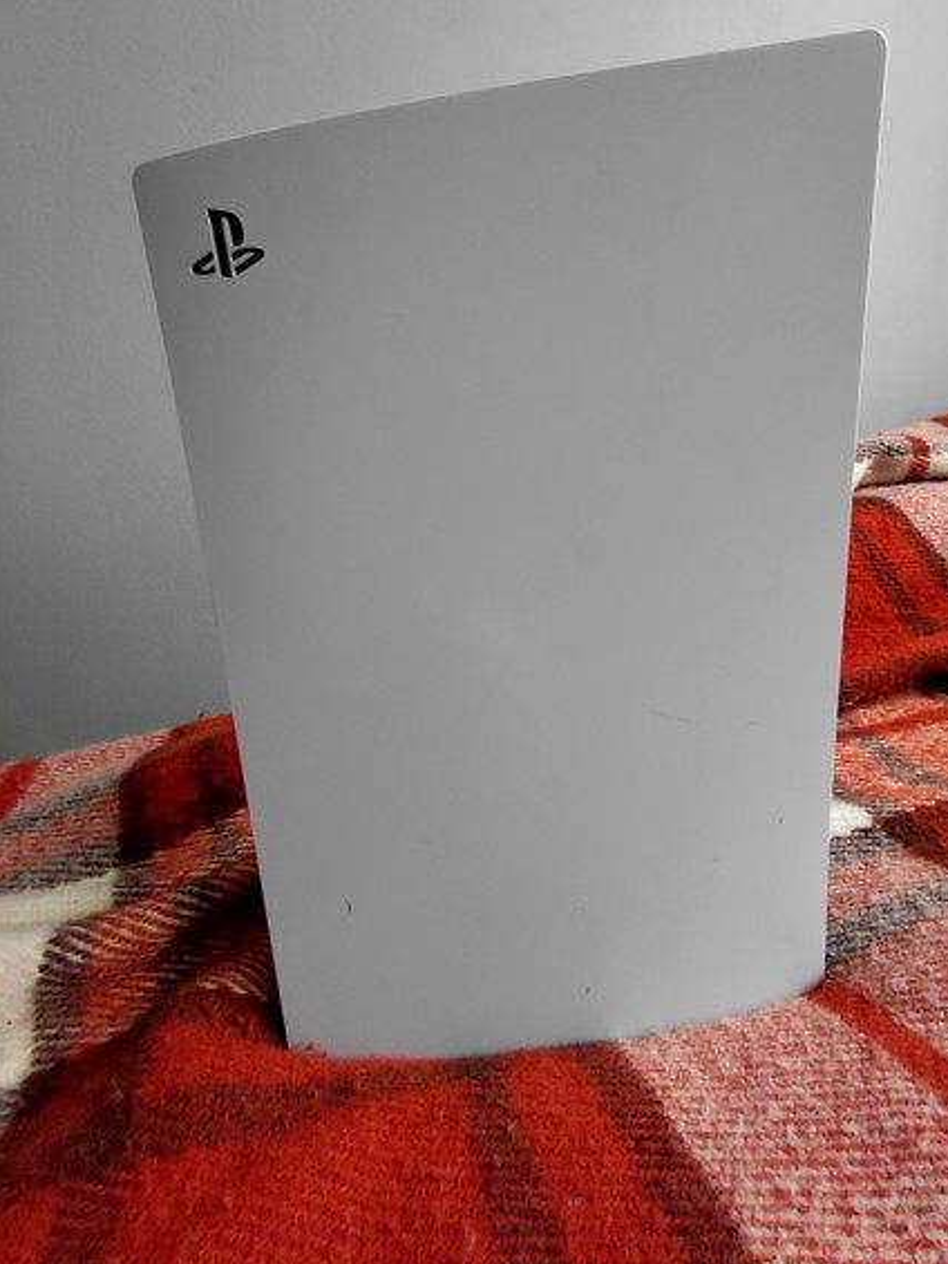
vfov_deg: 90.9
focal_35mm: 17
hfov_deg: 74.7
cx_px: 501
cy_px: 600
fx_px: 621
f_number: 2.2
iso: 100
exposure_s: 1/60
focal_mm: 1.64
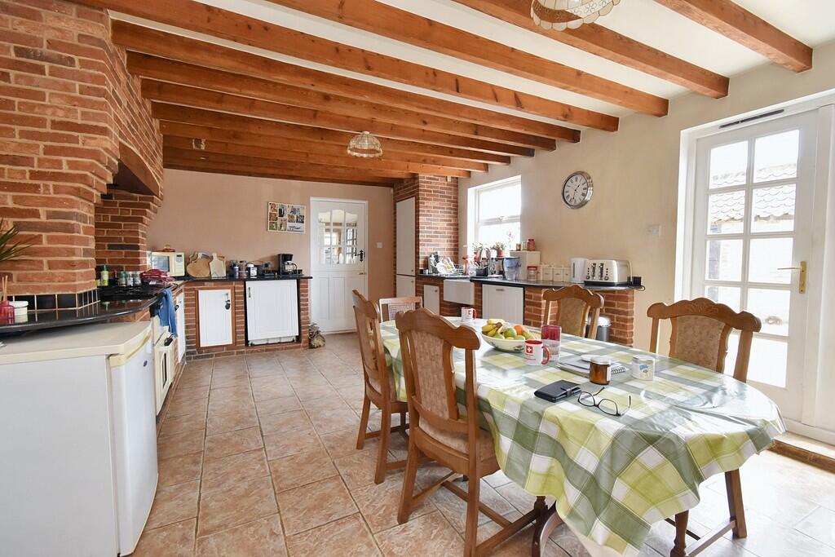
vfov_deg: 77.3
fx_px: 348
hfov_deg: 100.4
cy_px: 278
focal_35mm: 15
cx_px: 418
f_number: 7.1
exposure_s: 1/60
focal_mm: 10
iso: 800
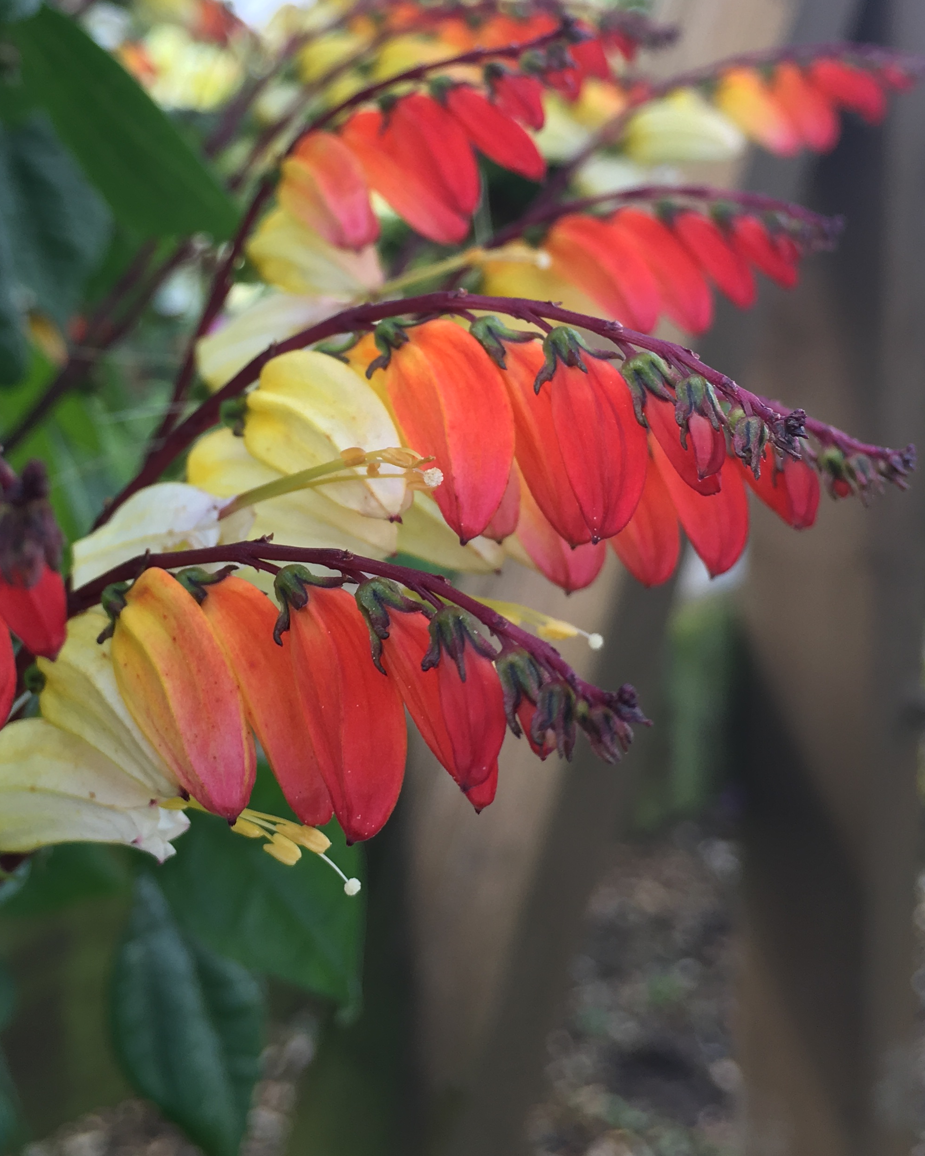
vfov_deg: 40.1
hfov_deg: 32.7
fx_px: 1574
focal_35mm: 46
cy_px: 452
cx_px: 394
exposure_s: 1/122
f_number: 2.2
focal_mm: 4.15
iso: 25
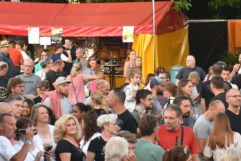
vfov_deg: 5.4
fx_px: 1701
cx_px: 236
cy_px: 191
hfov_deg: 8.1
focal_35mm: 254
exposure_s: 1/125
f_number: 5.6
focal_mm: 70
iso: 800
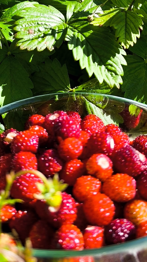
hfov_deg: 18.5
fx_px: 450
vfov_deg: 30.7
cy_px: 18
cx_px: 75
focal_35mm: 65
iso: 50
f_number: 1.65
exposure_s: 1/913
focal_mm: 6.14
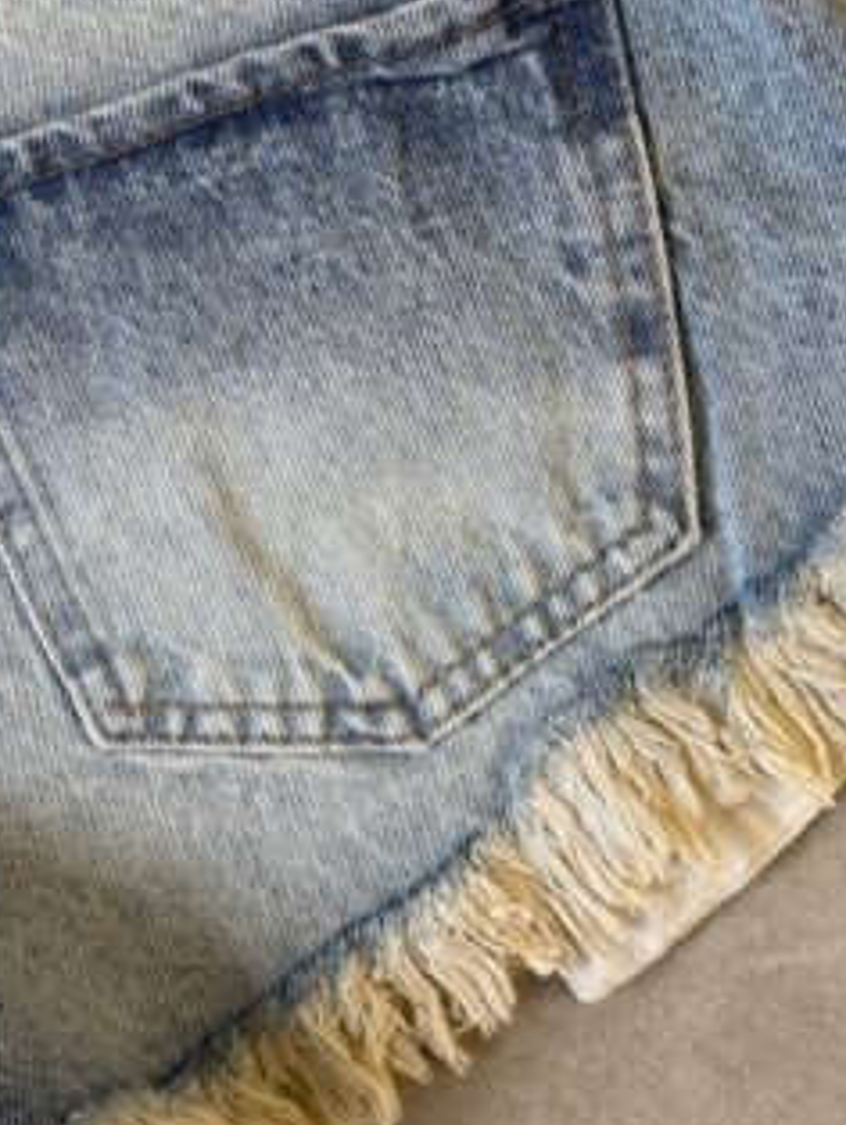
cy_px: 367
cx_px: 330
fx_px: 1822
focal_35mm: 56
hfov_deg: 26.1
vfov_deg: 34.0
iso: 200
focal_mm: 6.76
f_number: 1.78
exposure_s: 1/78
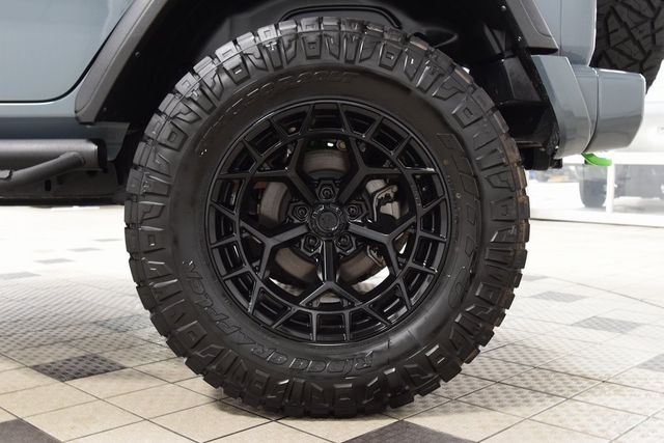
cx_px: 332
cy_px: 222
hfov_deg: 46.4
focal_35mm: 42
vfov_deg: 31.9
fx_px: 775
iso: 1600
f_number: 5.6
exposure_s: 1/15
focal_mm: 28
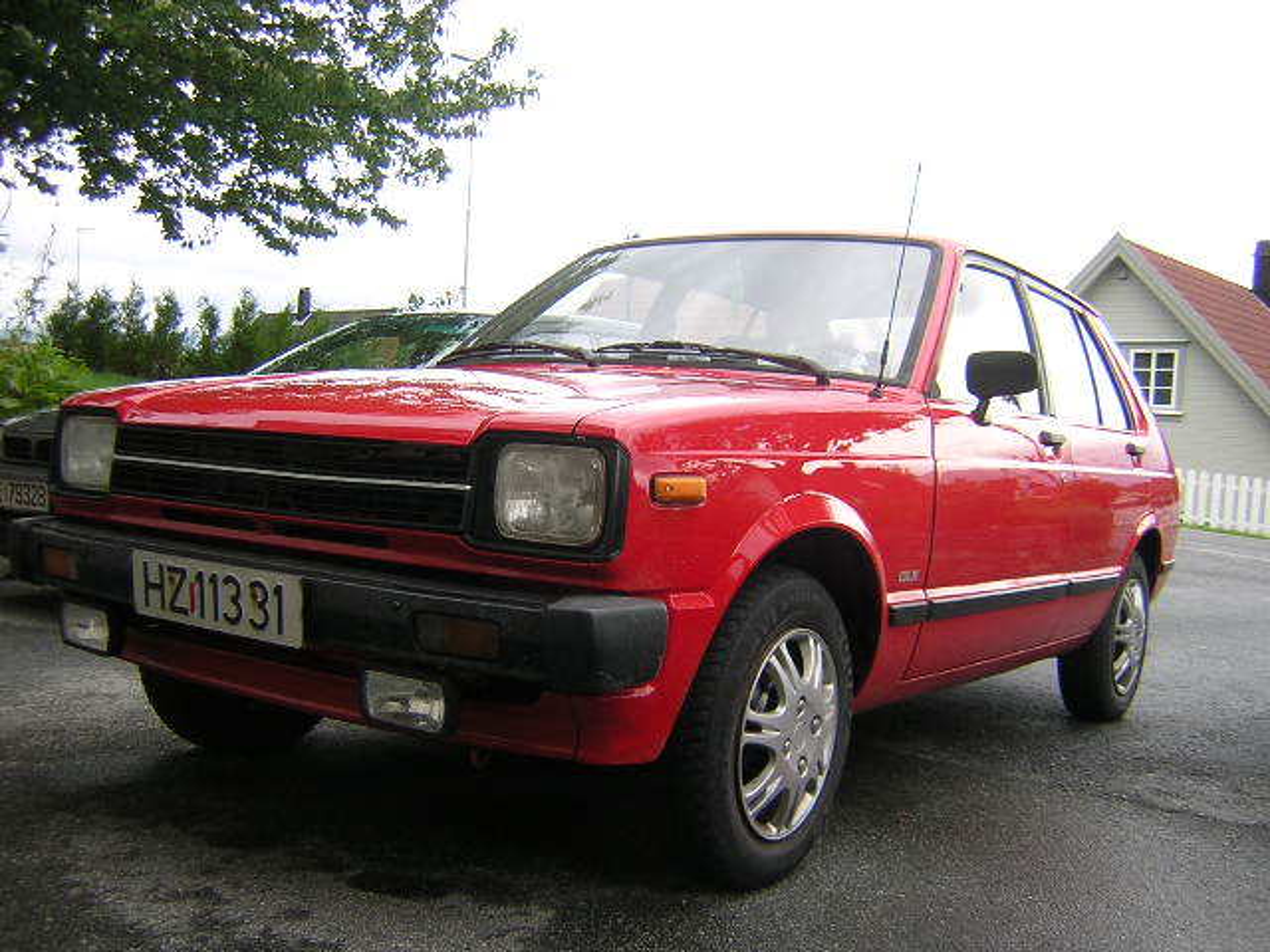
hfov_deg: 51.4
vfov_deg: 39.7
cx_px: 635
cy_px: 476
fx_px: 1321
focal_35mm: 36
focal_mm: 4.7
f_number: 2.6
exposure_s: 1/106
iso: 100
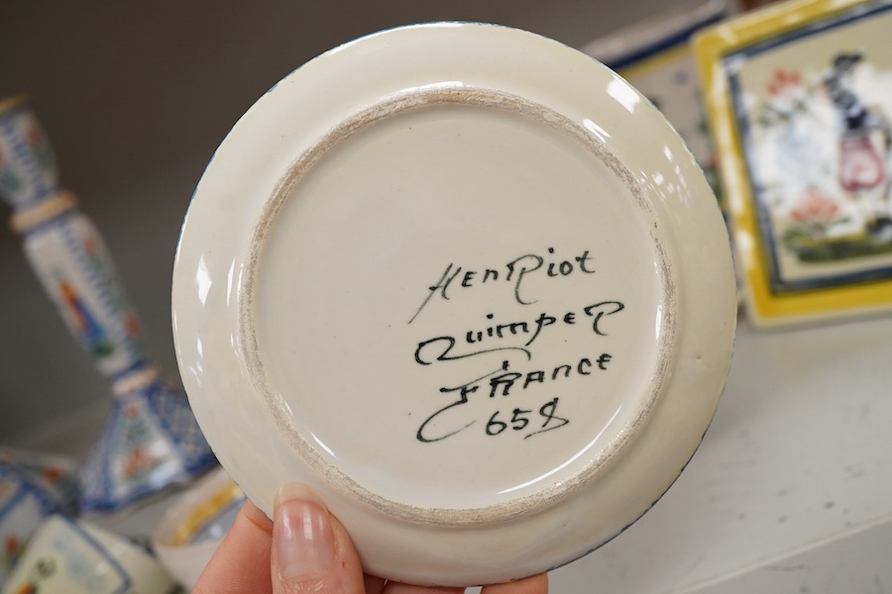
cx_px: 446
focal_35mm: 45
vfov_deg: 29.9
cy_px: 297
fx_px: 1115
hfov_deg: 43.6
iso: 1250
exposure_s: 1/125
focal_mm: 30
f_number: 10
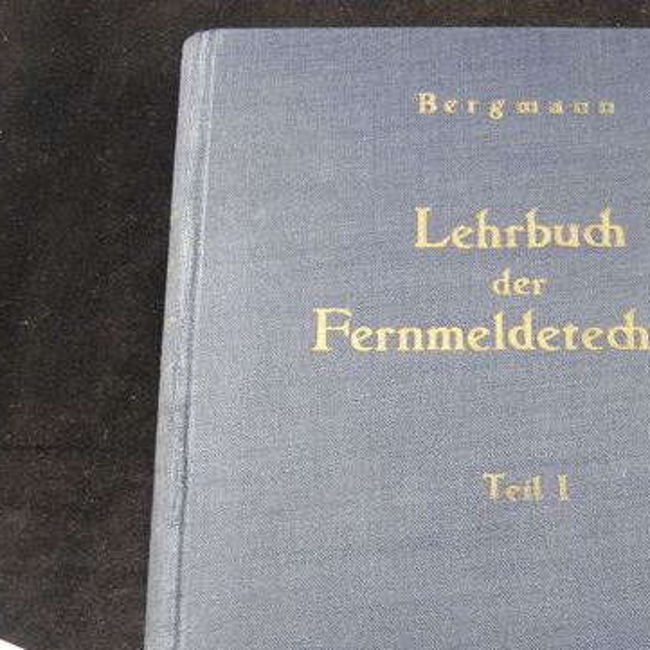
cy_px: 490
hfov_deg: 27.3
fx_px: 1317
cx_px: 499
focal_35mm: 62
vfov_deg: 27.3
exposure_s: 1/10
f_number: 3.6
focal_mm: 5.9
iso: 200
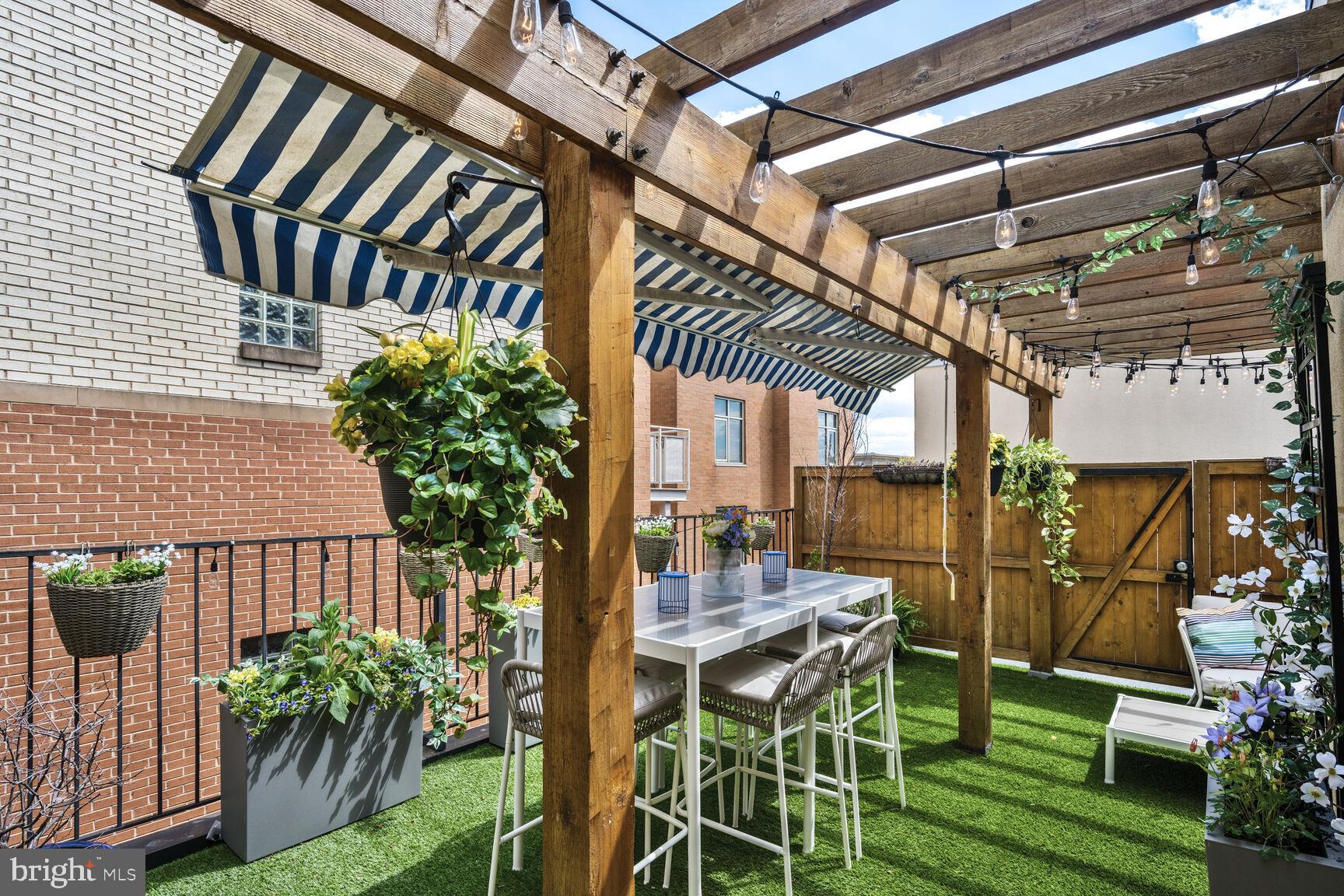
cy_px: 448
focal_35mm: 18
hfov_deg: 91.6
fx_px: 653
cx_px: 672
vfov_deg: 68.9
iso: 200
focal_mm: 17.5
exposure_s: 1/200
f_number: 9
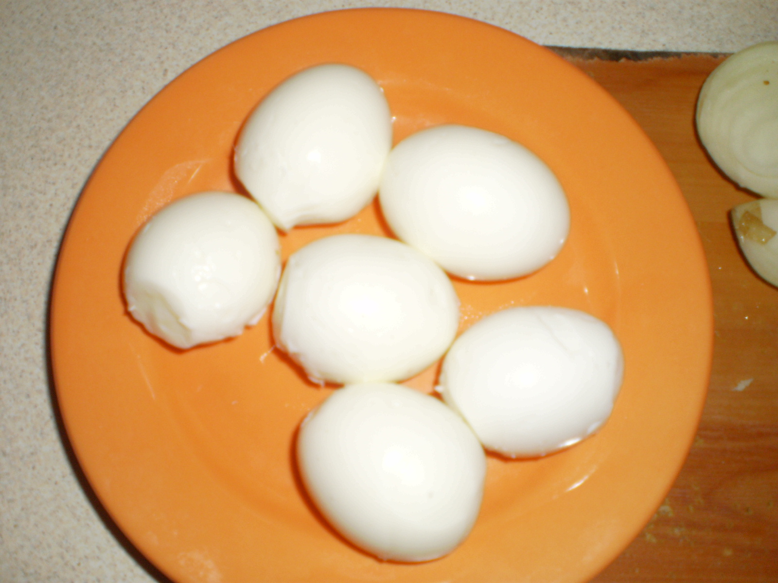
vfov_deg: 39.7
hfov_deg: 51.4
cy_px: 292
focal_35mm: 36
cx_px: 389
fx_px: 809
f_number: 3.1
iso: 125
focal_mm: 6.3
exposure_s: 1/30
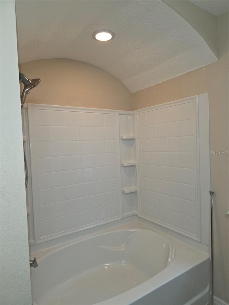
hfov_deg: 58.9
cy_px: 152
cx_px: 114
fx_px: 203
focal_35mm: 23
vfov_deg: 73.9
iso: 125
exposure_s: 1/60
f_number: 1.7
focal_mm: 6.3
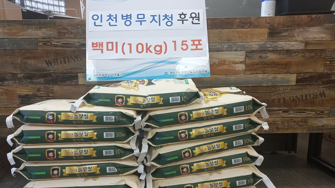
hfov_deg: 64.2
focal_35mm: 30
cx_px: 156
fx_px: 266
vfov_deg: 38.6
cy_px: 119
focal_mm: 4.6
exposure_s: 1/60
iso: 100
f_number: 1.8
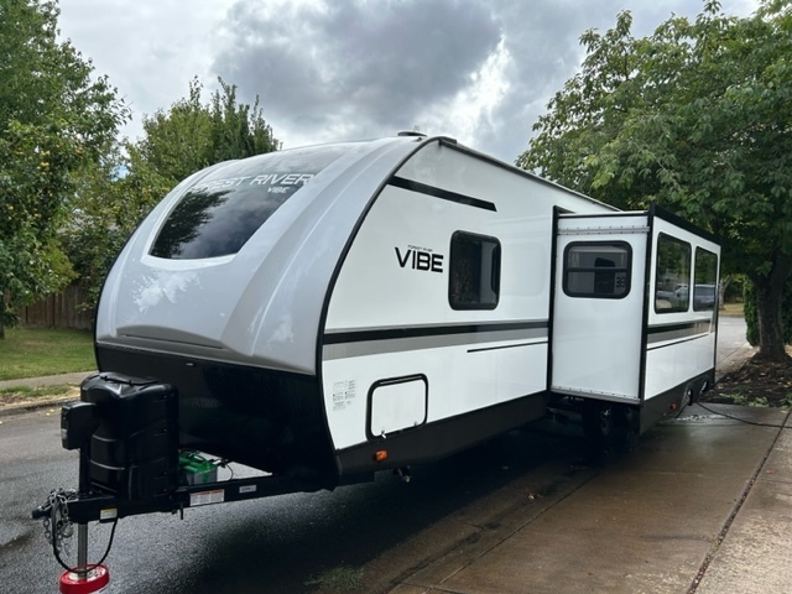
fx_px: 595
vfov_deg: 53.1
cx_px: 396
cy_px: 297
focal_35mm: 26
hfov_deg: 67.3
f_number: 1.5
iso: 50
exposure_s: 1/3077
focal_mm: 5.7
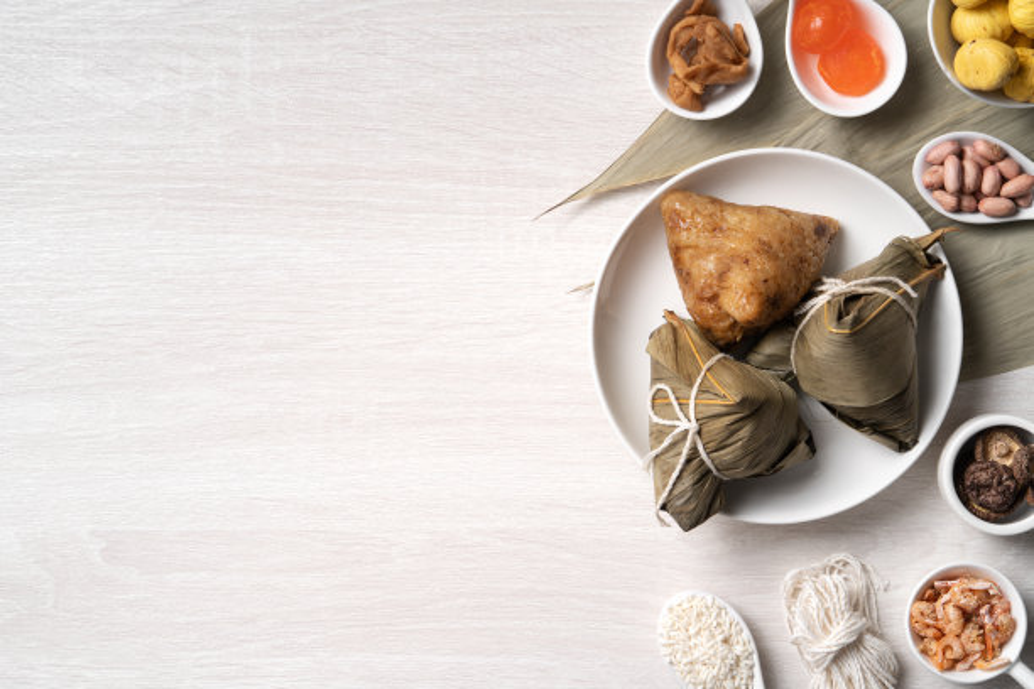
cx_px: 517
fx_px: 2441
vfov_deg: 16.1
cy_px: 344
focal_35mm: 85
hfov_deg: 23.9
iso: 100
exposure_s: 1/160
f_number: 10
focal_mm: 85
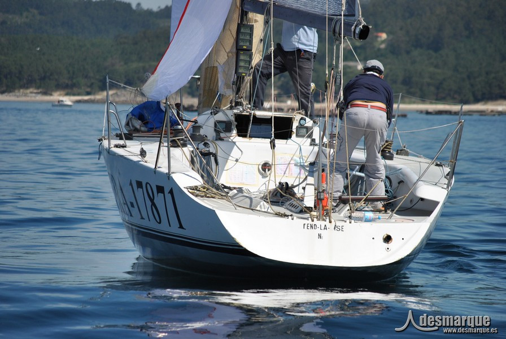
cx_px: 253
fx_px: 2850
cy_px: 170
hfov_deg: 10.1
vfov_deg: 6.8
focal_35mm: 202
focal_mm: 135
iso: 200
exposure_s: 1/1600
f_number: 5
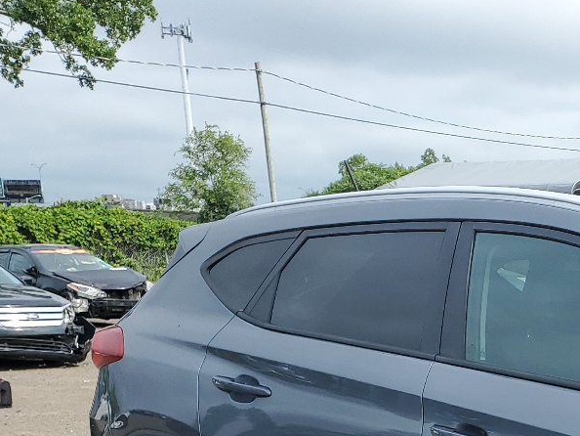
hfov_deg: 25.0
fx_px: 1173
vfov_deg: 19.5
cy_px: 561
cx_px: 700
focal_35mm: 70
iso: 50
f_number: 1.5
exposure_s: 1/2000
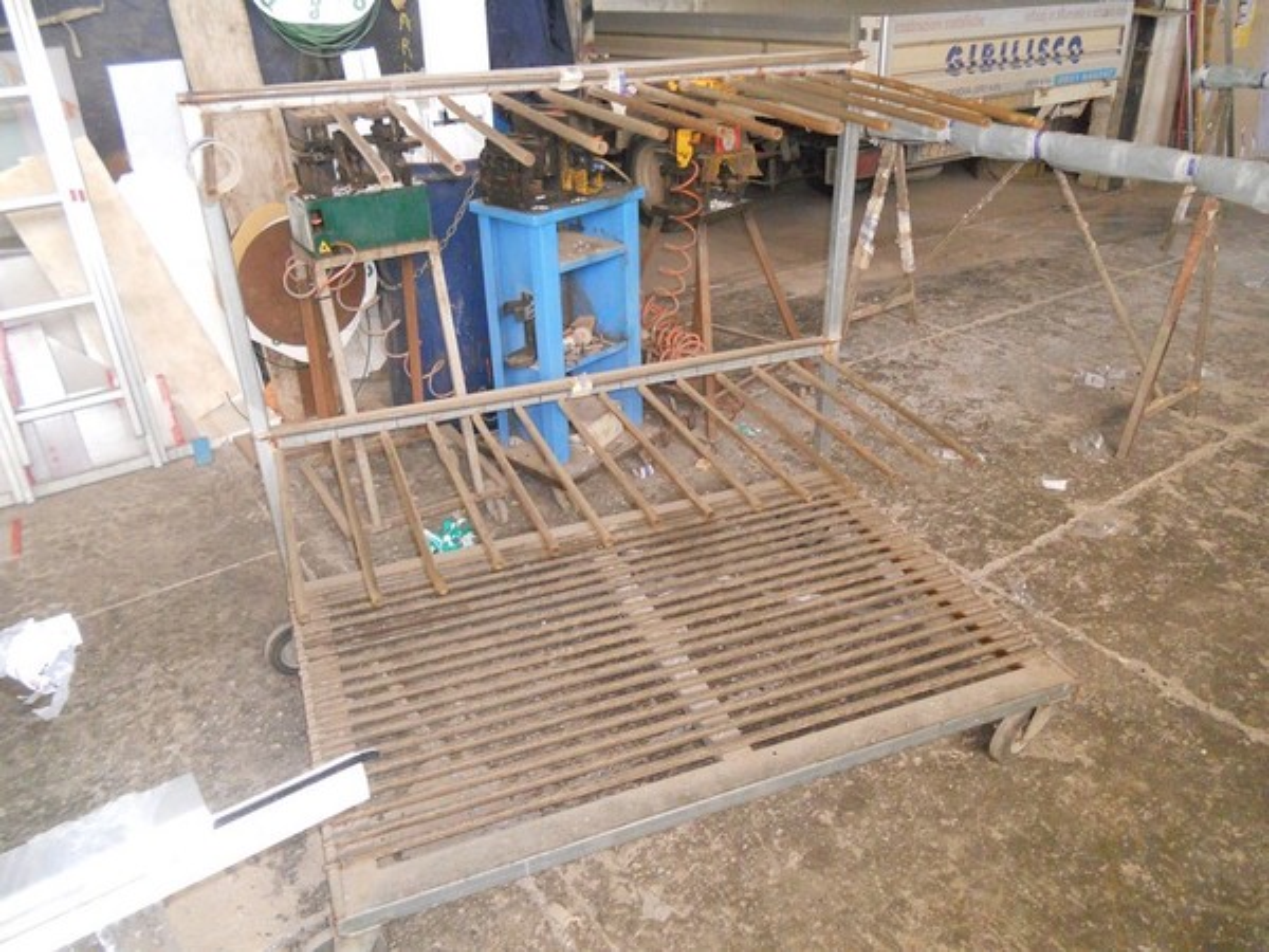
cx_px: 634
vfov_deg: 51.4
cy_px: 476
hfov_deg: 65.3
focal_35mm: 27
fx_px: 990
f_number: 3.2
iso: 400
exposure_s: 1/25
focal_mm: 4.9
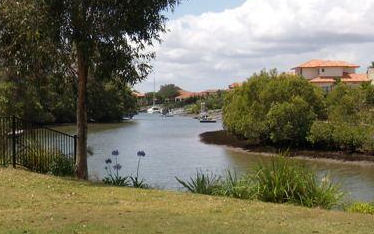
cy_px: 107
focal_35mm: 69
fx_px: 704
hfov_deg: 29.4
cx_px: 103
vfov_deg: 18.9
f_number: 5.7
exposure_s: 1/476
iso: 64
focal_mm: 6.4
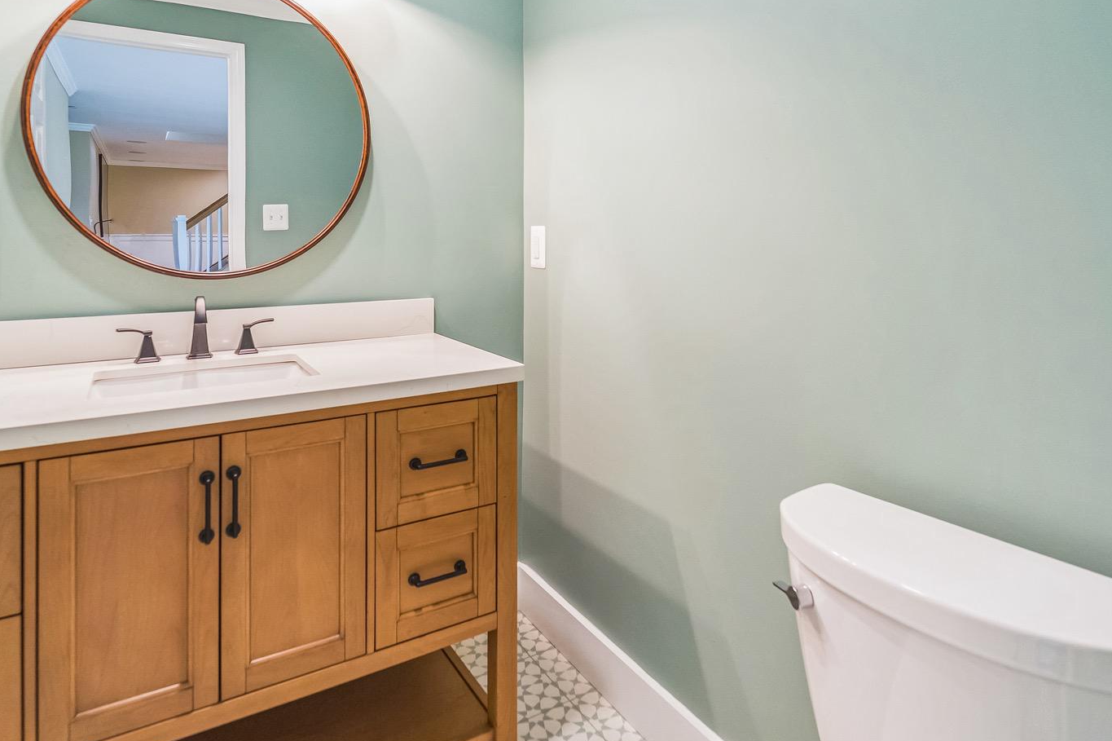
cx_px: 544
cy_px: 246
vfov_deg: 58.1
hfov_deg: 81.2
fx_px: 648
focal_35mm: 21
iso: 640
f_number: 5.6
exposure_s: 1/25
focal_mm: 14
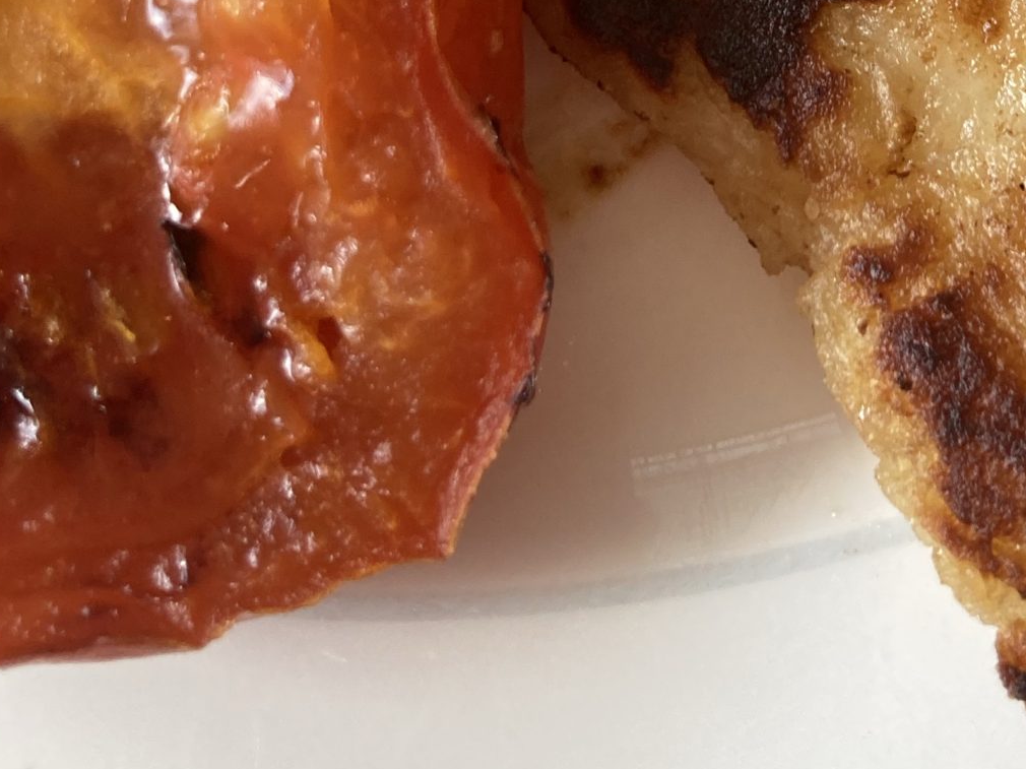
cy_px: -264
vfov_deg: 19.0
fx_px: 2104
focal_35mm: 71
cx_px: 782
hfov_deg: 27.0
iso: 80
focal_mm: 3.99
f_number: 1.8
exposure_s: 1/50
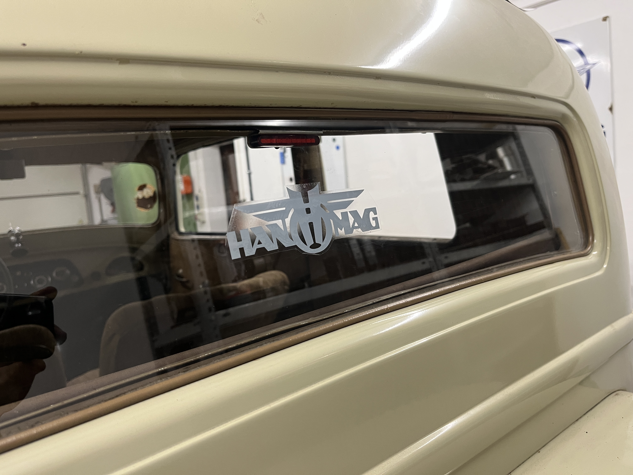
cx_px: 316
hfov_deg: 67.3
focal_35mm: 26
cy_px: 238
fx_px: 475
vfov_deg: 53.1
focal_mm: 5.1
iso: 160
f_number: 1.6
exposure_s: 1/50
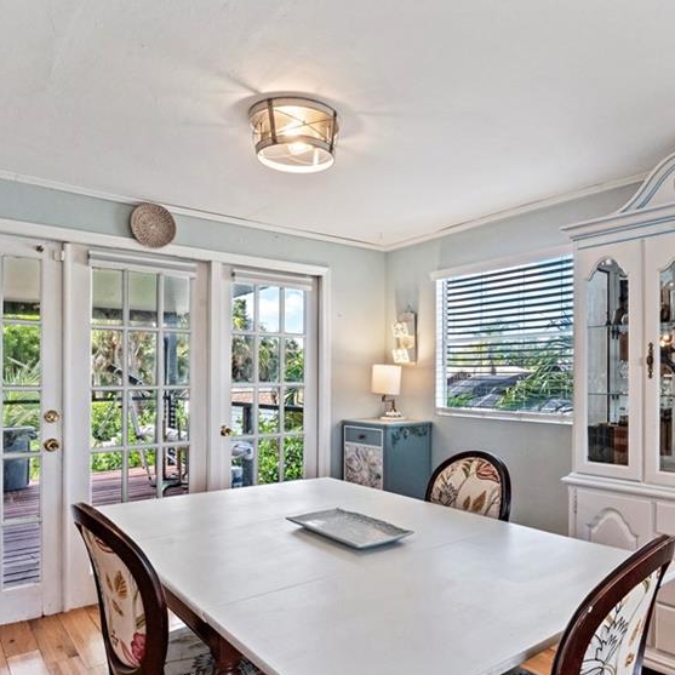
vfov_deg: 62.5
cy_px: 394
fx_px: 552
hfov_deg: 62.4
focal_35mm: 25
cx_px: 404
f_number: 13
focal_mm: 16
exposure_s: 1/13
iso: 1000
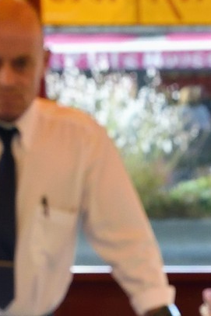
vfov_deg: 10.9
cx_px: 395
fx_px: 1505
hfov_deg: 7.7
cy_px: 651
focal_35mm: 171
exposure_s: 1/250
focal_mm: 29
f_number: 9
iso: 1600
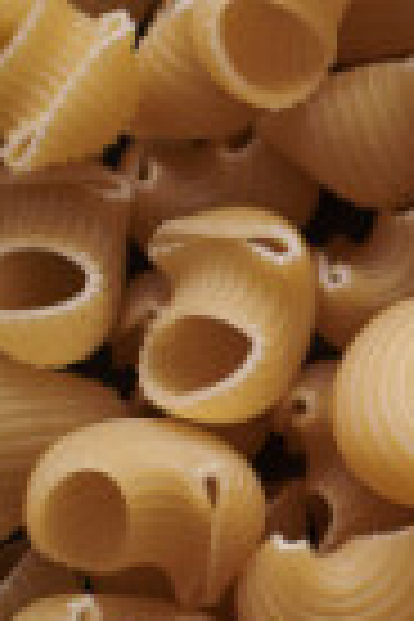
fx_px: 5019
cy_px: 482
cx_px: 1724
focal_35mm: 291
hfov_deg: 4.3
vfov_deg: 7.1
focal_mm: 50
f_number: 8
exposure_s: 1/100
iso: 160
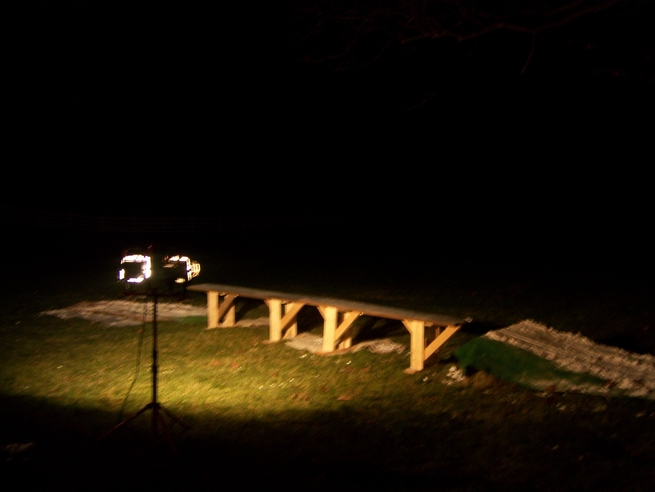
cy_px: 246
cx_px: 328
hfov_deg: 51.3
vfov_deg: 39.7
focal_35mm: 36
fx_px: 682
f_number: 2.8
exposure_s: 1/8
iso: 160
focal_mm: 6
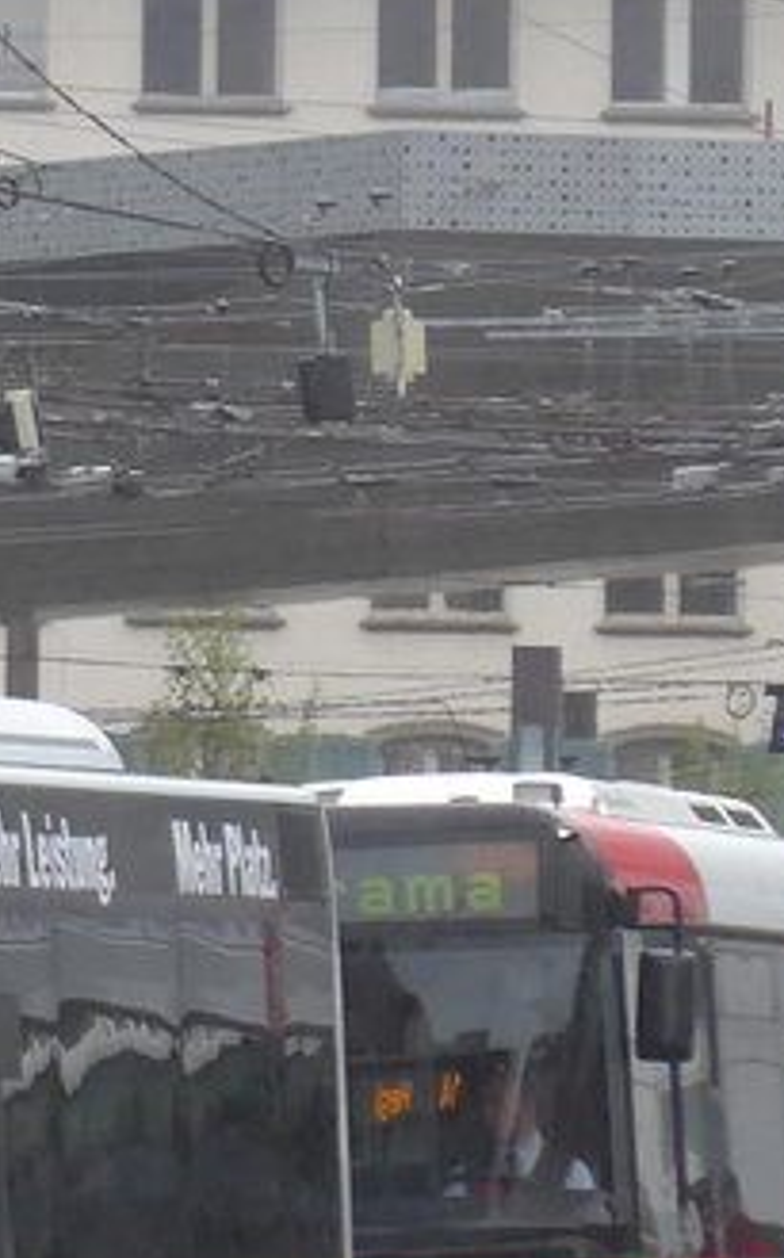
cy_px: 516
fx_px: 18570
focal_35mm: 542
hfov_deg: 2.4
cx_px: -1147
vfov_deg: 3.9
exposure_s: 1/100
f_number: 5.4
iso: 320
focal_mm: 27.3
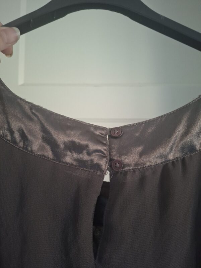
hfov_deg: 58.9
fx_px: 178
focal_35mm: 23
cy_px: 134
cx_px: 100
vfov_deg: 73.9
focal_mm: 5.54
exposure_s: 1/25
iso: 400
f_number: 1.8
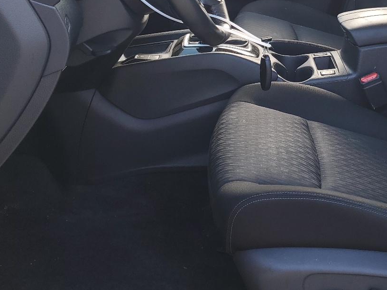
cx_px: 300
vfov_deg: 27.8
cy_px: 45
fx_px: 570
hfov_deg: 36.4
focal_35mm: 51
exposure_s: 1/120
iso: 52
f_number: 1.5
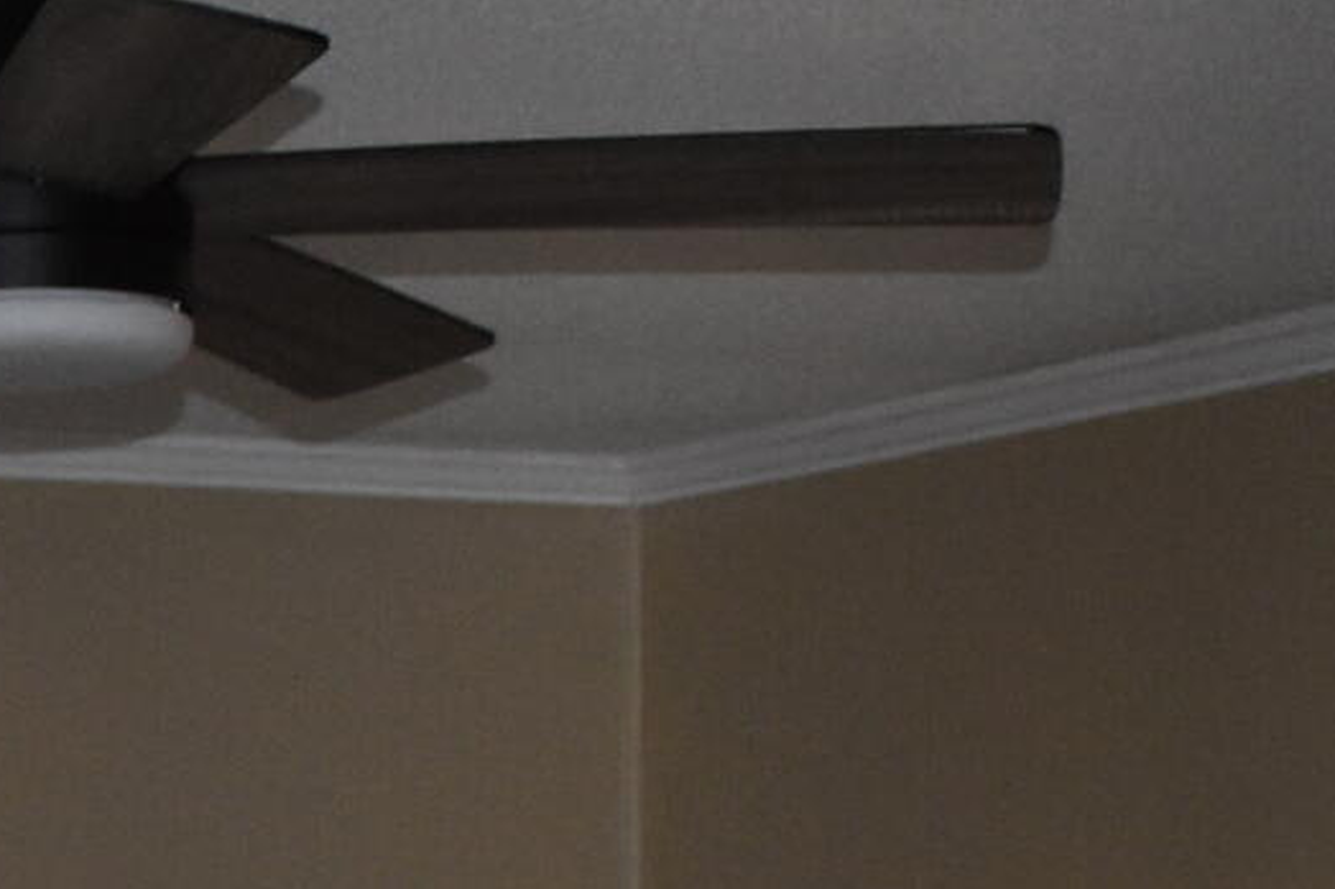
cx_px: -618
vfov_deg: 8.4
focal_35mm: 155
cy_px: 1796
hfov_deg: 12.6
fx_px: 5744
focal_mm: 18
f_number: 3.5
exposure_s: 1/80
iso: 1600
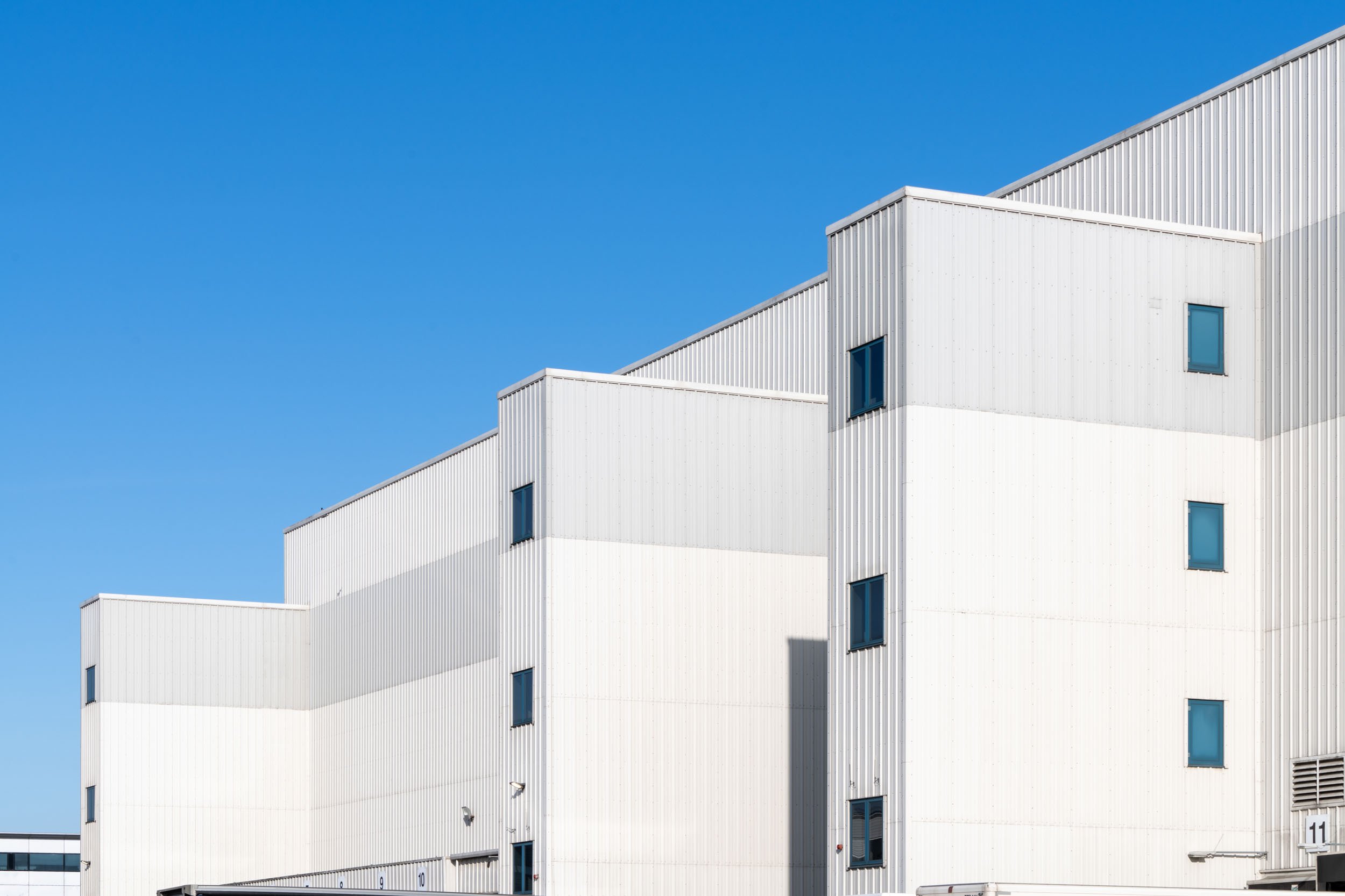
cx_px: 672
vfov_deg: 17.9
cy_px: 448
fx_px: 2839
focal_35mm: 76
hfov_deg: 26.6
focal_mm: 76
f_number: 14
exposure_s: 1/125
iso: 64
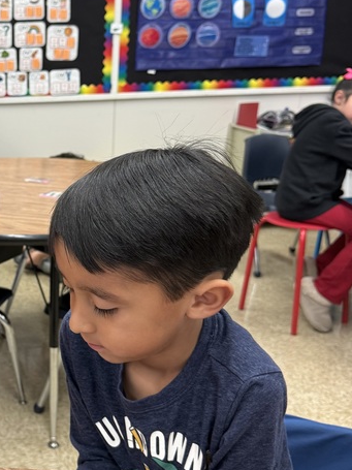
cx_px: -11
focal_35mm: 54
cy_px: 226
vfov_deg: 35.5
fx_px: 732
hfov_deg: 25.5
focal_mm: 6.76
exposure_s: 1/60
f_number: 1.78
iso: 160
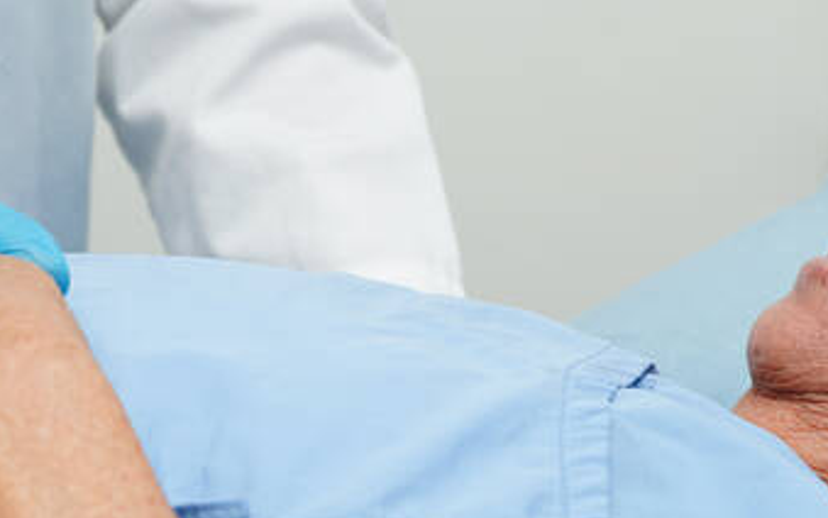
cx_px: 405
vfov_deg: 8.5
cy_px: 167
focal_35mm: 154
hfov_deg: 13.6
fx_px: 3476
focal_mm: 50
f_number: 3.5
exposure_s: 1/60
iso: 100
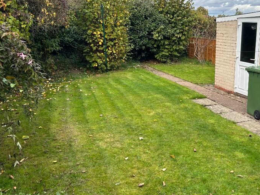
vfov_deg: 36.8
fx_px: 293
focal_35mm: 39
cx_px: 169
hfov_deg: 47.3
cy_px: 88
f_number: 1.5
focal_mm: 5.7
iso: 50
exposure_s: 1/982
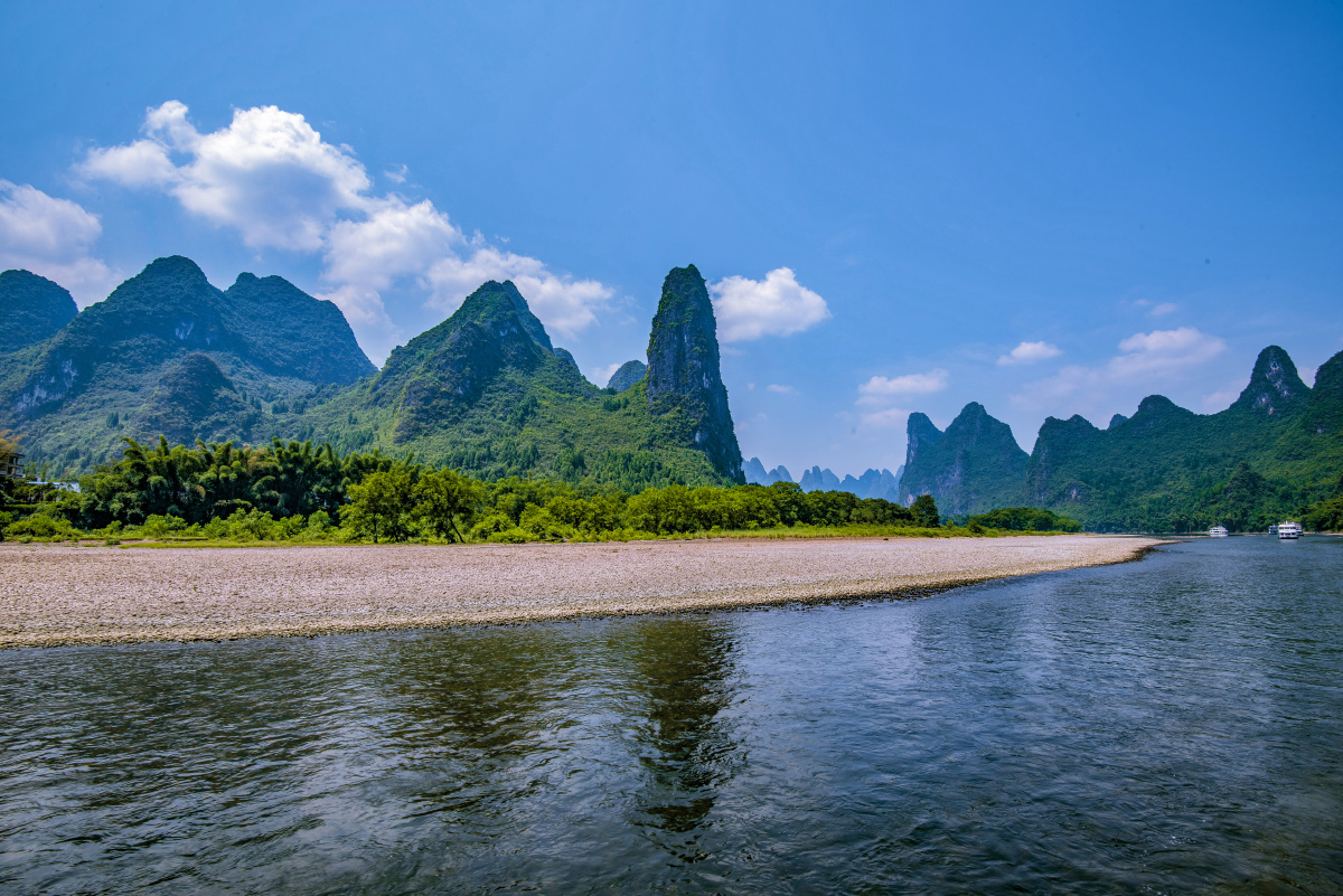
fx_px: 597
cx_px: 672
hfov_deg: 96.7
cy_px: 448
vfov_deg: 73.8
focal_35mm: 16
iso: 64
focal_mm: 16
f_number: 16
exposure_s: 1/60
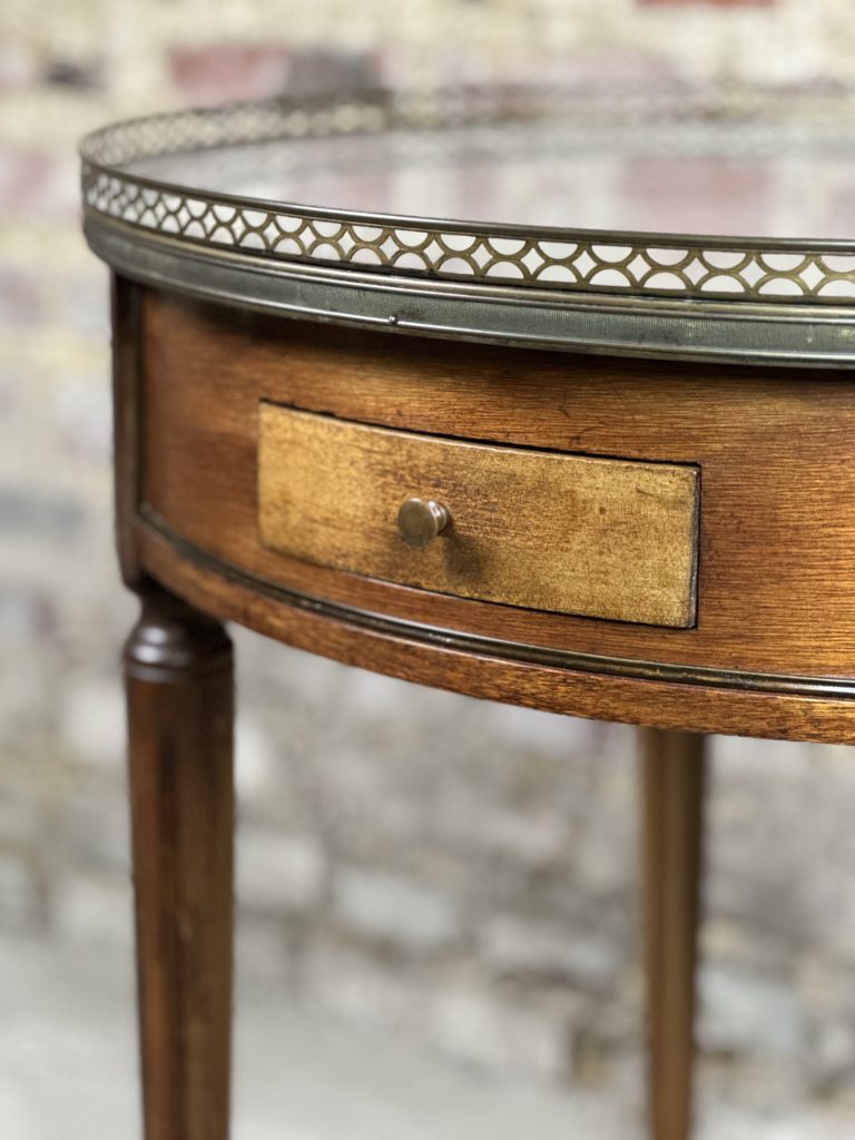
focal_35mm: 77
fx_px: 2536
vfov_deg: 25.3
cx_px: 428
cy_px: 570
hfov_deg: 19.1
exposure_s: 1/33
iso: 400
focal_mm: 9
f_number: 2.8
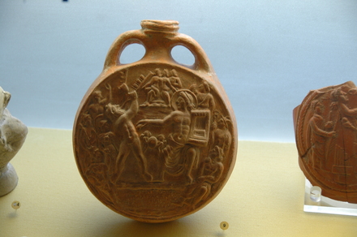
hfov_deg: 18.2
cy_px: 118
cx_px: 178
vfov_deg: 12.1
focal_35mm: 112
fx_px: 1114
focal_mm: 75
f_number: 5.3
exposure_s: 1/20
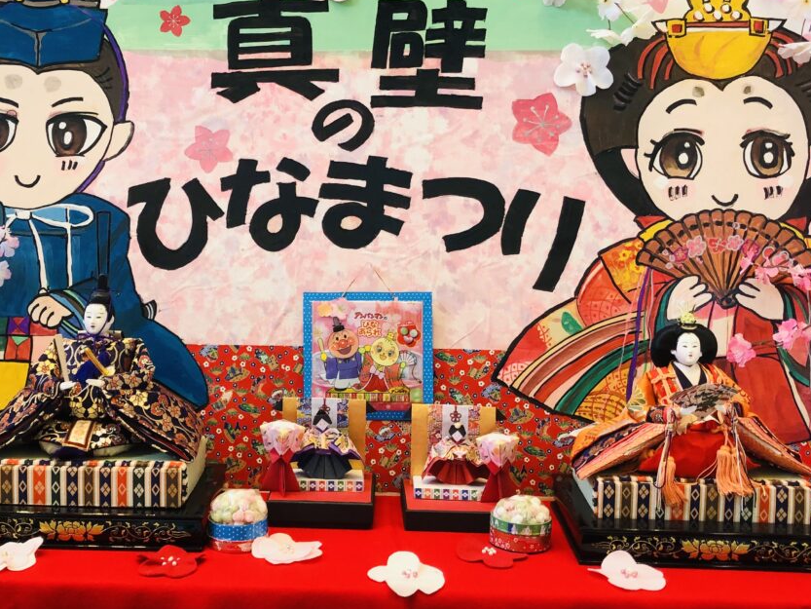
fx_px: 1008
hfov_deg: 43.7
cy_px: 270
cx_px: 342
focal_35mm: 43
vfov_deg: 33.6
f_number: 1.8
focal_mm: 3.99
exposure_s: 1/25
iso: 32
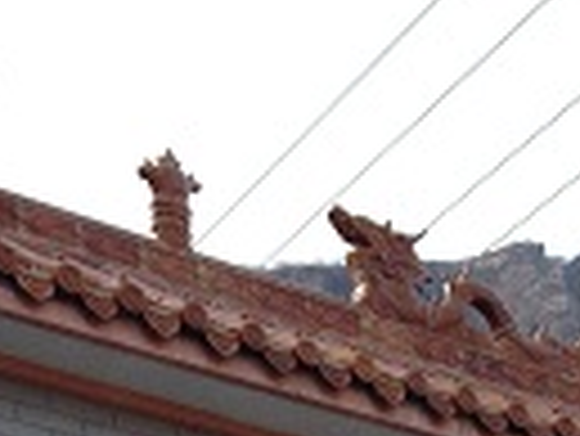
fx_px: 2532
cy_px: 910
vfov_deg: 9.2
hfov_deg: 13.1
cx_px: 299
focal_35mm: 151
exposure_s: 1/361
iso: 50
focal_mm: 4.28
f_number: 2.4
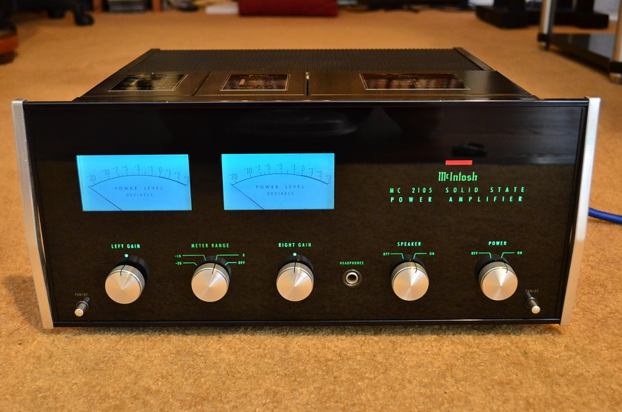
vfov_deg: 31.7
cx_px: 311
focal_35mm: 42
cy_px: 206
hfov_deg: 46.5
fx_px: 724
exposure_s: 1/6
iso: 1600
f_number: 5.6
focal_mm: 28
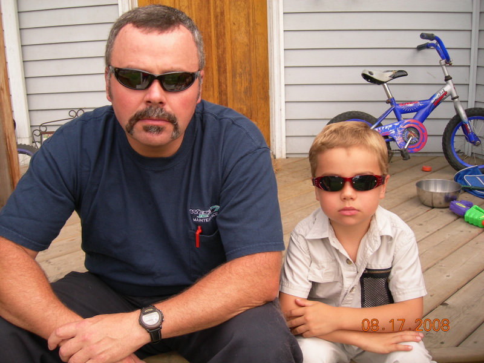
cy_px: 182
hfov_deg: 49.0
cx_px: 242
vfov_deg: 37.7
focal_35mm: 38
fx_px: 531
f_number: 2.8
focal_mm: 7.8
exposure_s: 1/216
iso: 50
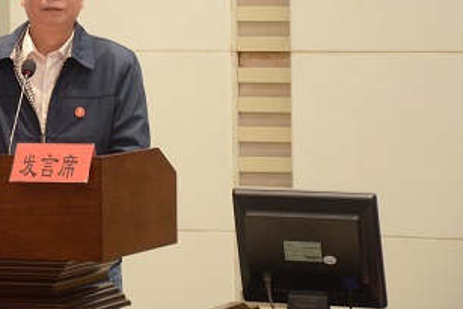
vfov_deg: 5.2
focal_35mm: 264
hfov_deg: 7.8
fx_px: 3397
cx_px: 44
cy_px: 23
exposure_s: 1/30
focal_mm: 90
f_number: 5.3
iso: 800
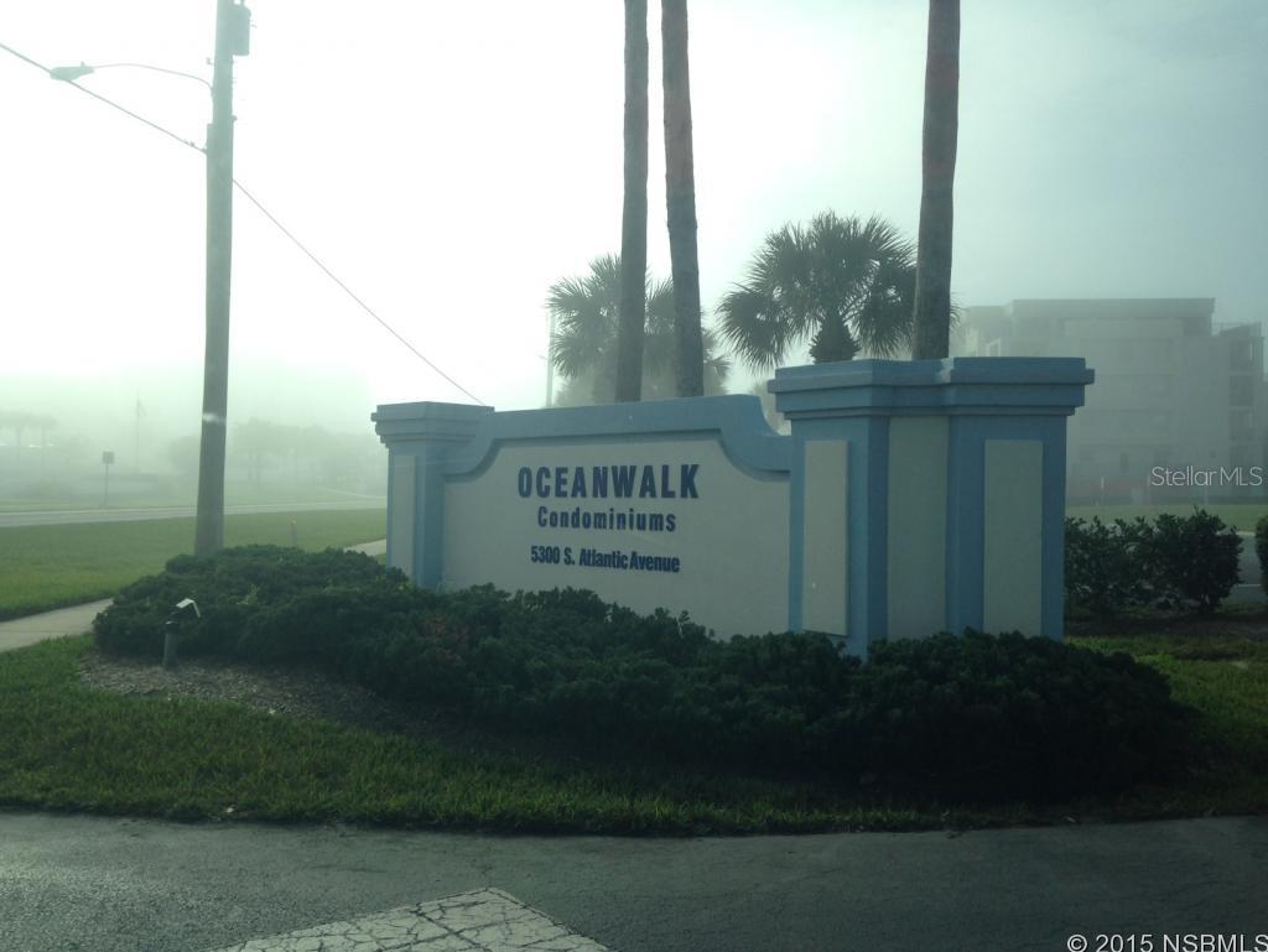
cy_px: 476
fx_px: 1209
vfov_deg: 43.0
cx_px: 634
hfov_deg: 55.3
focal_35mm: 33
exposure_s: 1/1466
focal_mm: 4.12
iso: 50
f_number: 2.4
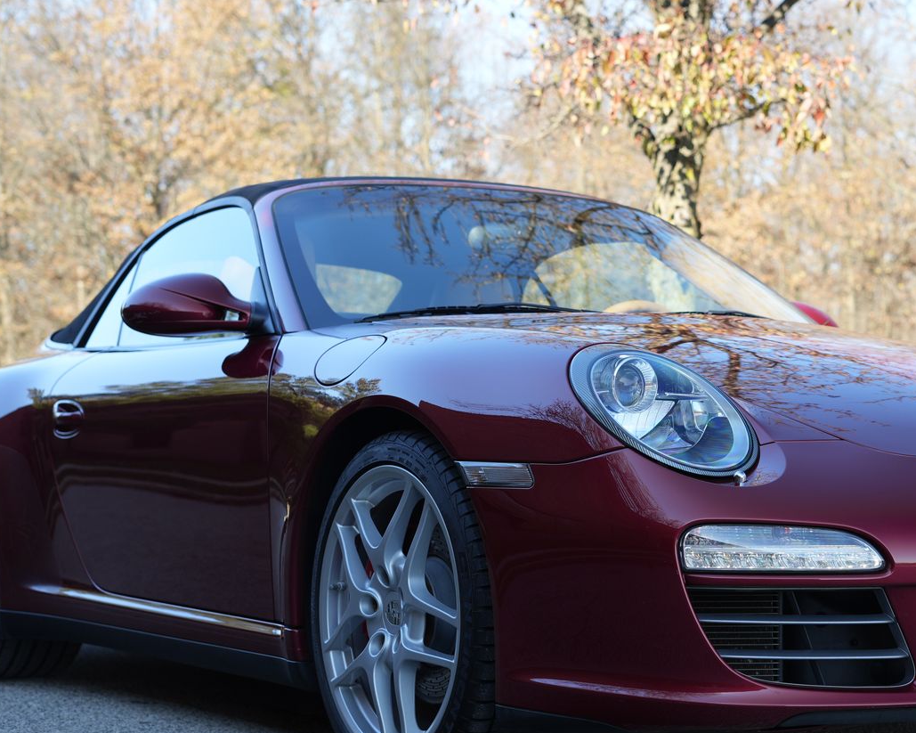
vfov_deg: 21.0
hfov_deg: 25.9
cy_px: 374
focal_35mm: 73
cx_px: 614
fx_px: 1979
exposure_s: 1/80
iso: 100
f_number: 4.5
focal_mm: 50
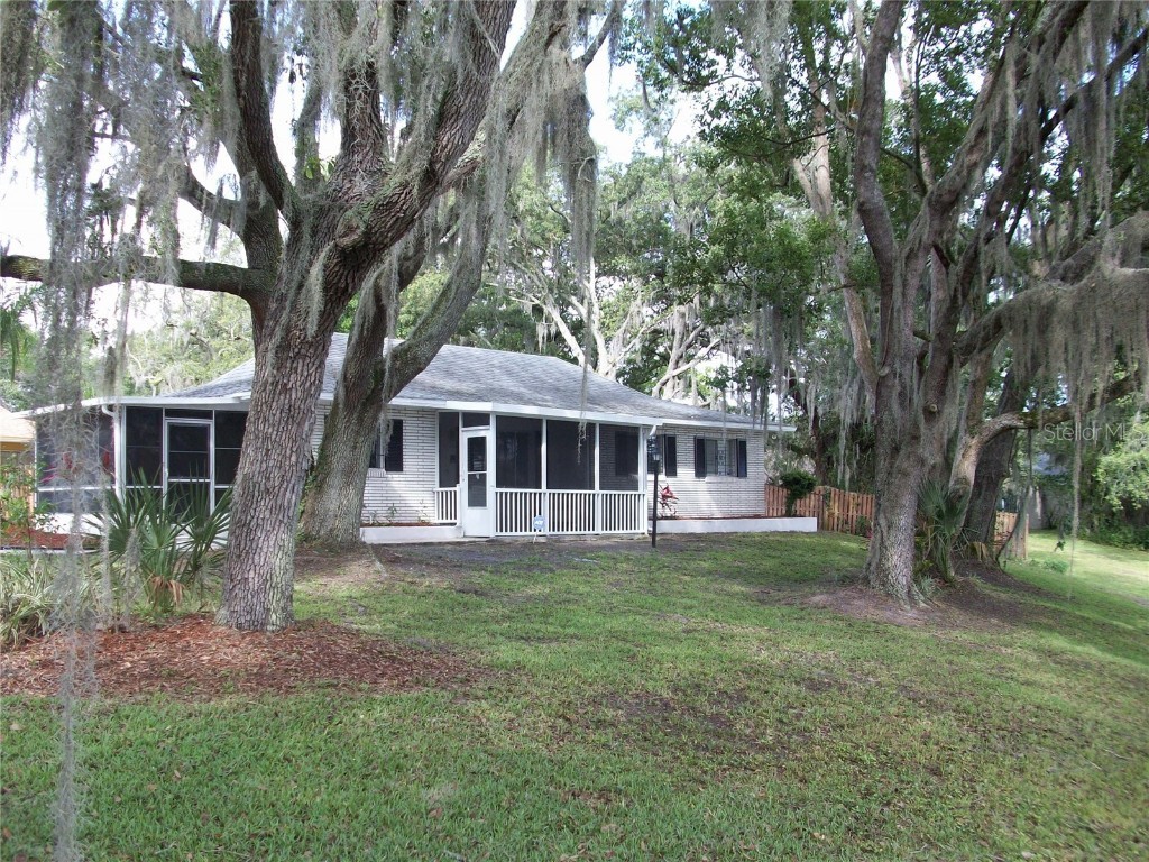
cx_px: 574
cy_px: 431
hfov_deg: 54.0
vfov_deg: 41.8
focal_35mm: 34
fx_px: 1129
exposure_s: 1/140
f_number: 2.8
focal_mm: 5.7
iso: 64
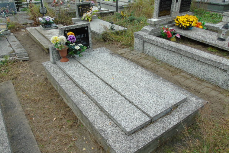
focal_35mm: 27
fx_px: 172
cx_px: 112
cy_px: 85
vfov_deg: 47.9
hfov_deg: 67.4
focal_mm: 4.4
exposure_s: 1/160
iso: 80
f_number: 3.4
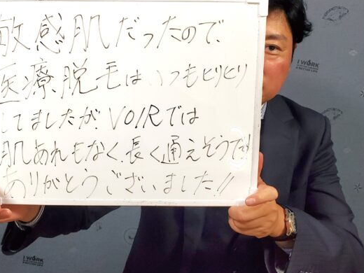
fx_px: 379
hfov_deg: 51.1
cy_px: 108
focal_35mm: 36
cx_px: 152
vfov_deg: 39.5
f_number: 2.4
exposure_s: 1/100
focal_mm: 4.3
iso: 250
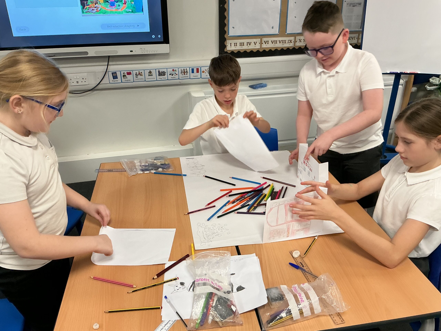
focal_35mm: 29
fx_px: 369
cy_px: 166
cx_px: 220
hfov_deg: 61.7
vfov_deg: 48.2
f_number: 1.8
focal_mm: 3
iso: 80
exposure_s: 1/60
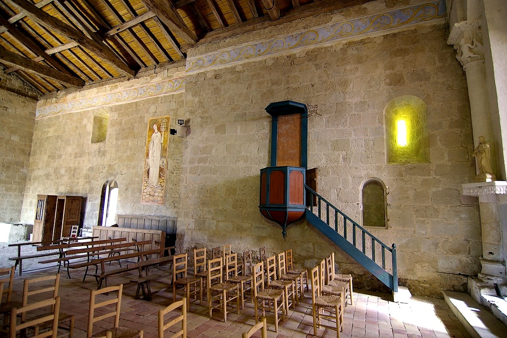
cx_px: 254
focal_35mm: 18
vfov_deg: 67.4
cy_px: 169
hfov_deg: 90.0
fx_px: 253
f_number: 4
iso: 400
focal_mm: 12
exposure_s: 1/8
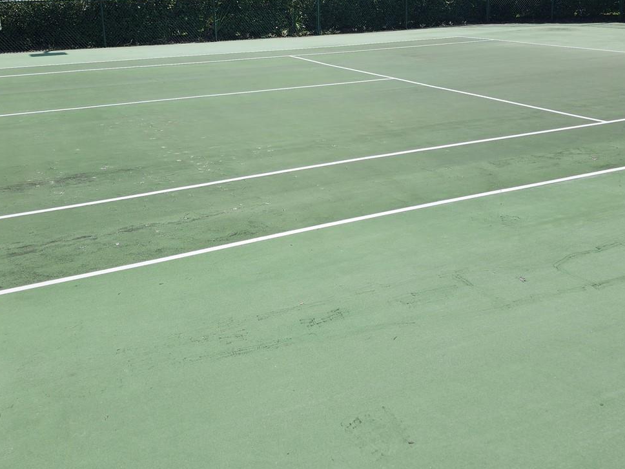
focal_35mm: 38
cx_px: 334
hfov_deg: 48.9
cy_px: 124
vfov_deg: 36.9
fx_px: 686
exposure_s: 1/1619
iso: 12
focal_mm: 6.4
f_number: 1.8
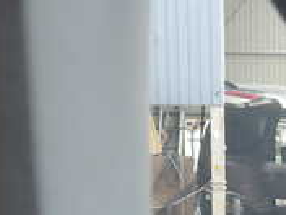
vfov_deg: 14.0
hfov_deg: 18.1
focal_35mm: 102
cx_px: 364
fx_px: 843
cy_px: 262
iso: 100
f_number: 2.3
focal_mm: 5.4
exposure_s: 1/160
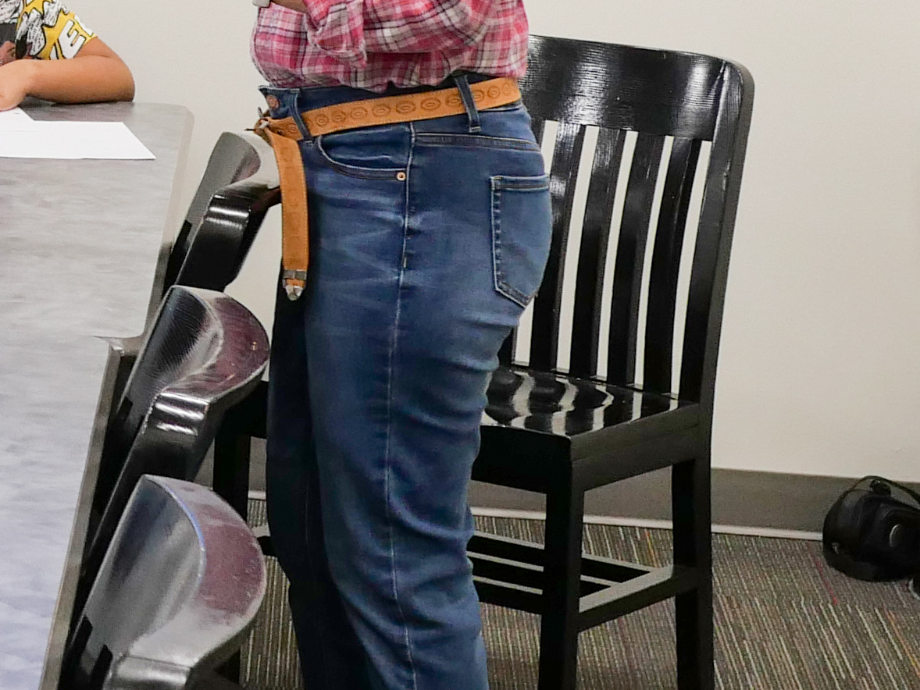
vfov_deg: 11.0
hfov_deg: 14.0
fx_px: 3509
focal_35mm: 132
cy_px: -119
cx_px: -459
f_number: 4
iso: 320
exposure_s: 1/60
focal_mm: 15
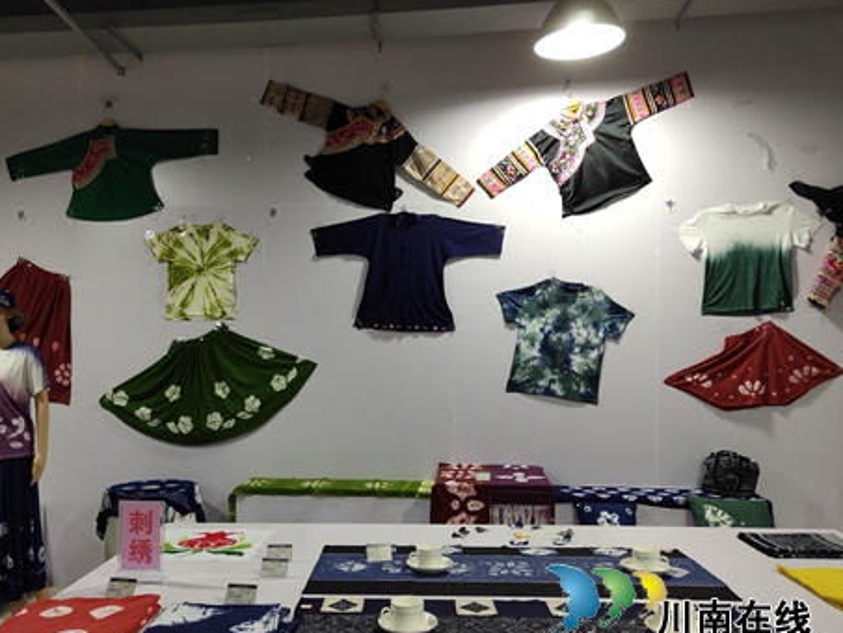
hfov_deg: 56.8
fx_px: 779
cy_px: 340
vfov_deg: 44.1
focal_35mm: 32
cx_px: 400
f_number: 1.8
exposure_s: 1/50
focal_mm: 4.27
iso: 429
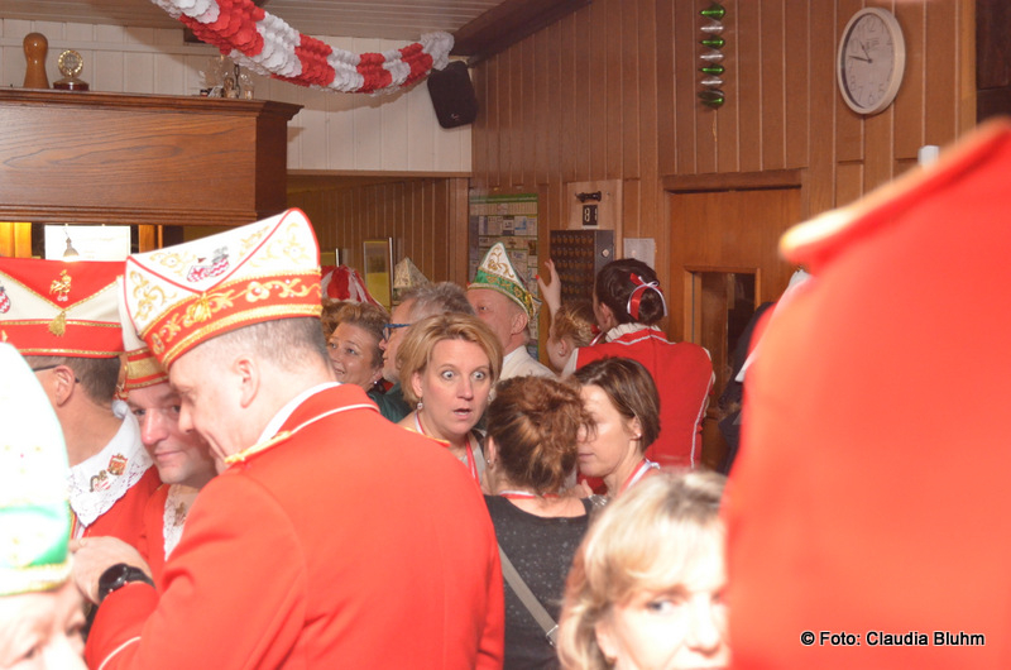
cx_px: 506
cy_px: 335
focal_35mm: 57
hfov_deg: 35.1
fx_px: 1598
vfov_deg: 23.7
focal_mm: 38
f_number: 5
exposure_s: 1/60
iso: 3200
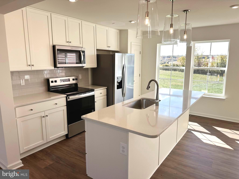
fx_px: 166
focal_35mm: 24
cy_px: 90
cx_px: 120
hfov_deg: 71.6
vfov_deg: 56.8
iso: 80
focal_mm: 6.86
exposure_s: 1/650
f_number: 1.78
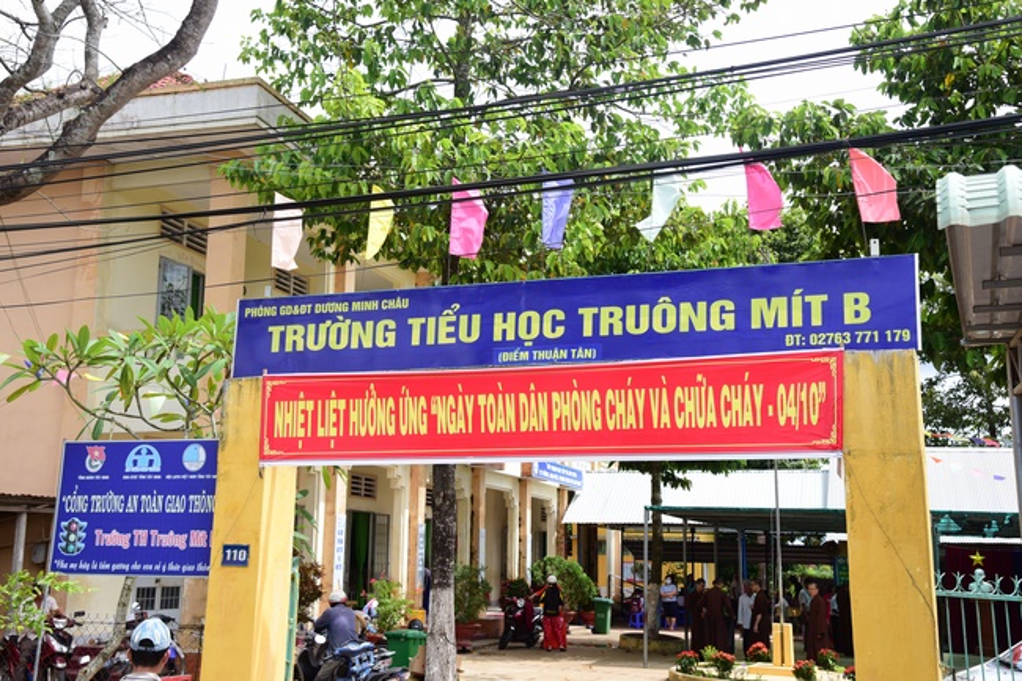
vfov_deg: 33.4
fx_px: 1135
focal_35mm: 40
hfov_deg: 48.5
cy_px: 340
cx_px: 511
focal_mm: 40
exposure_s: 1/400
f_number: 7.1
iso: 250
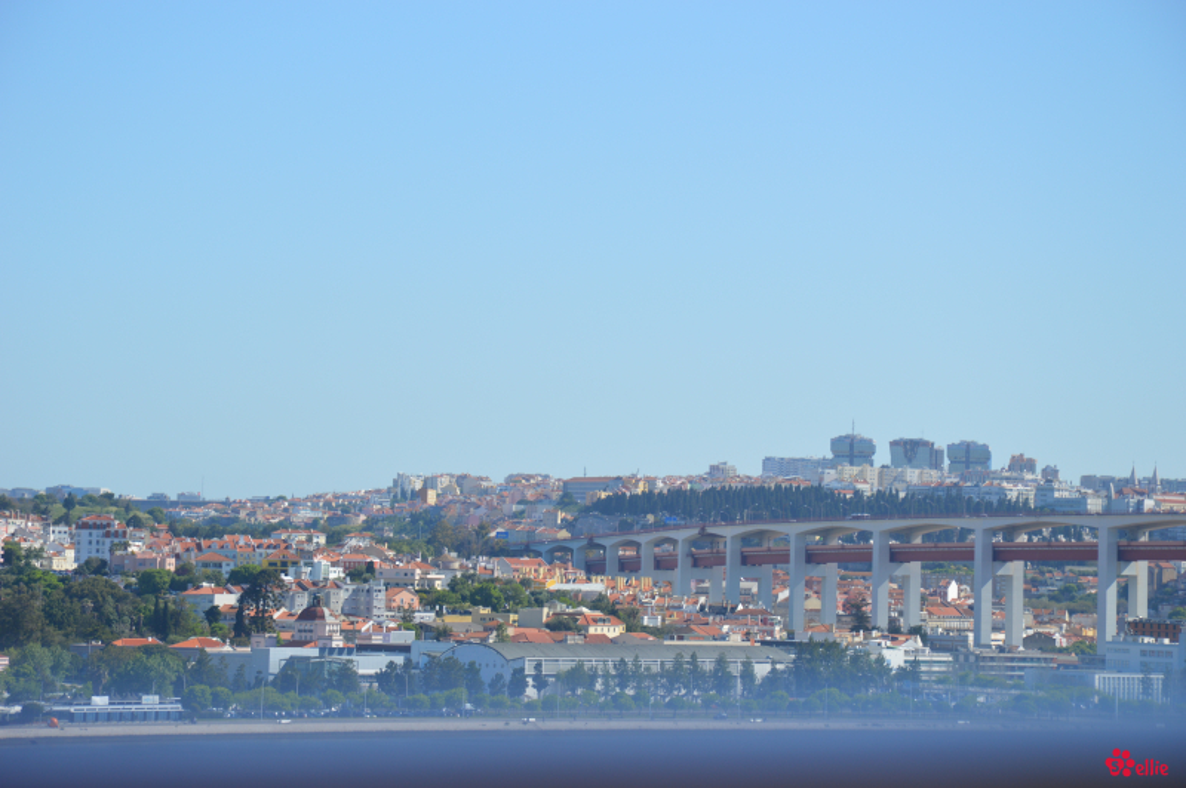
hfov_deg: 13.1
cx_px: 593
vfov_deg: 8.7
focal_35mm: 158
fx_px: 5184
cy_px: 394
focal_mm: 105
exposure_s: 1/250
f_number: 8
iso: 100
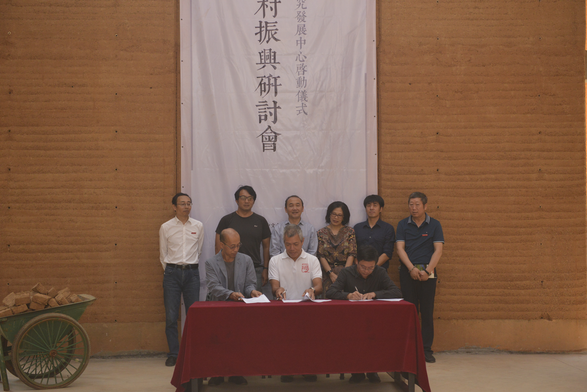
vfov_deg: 21.9
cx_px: 294
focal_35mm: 62
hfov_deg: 32.4
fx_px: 1011
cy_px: 196
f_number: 4.5
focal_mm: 62
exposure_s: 1/2000
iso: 2500
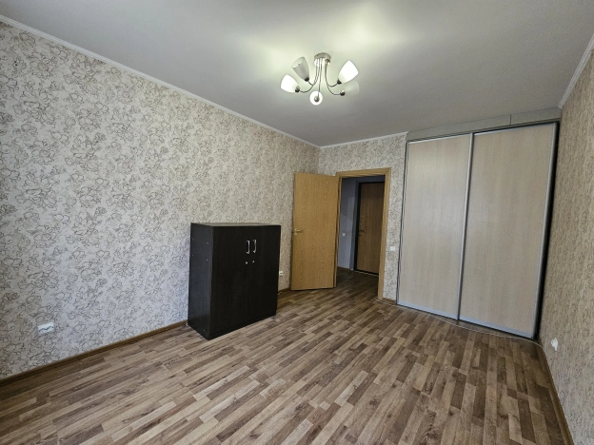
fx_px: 223
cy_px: 222
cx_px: 297
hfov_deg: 106.2
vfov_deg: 89.9
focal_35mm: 13
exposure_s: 1/50
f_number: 2.2
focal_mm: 2.2
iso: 400
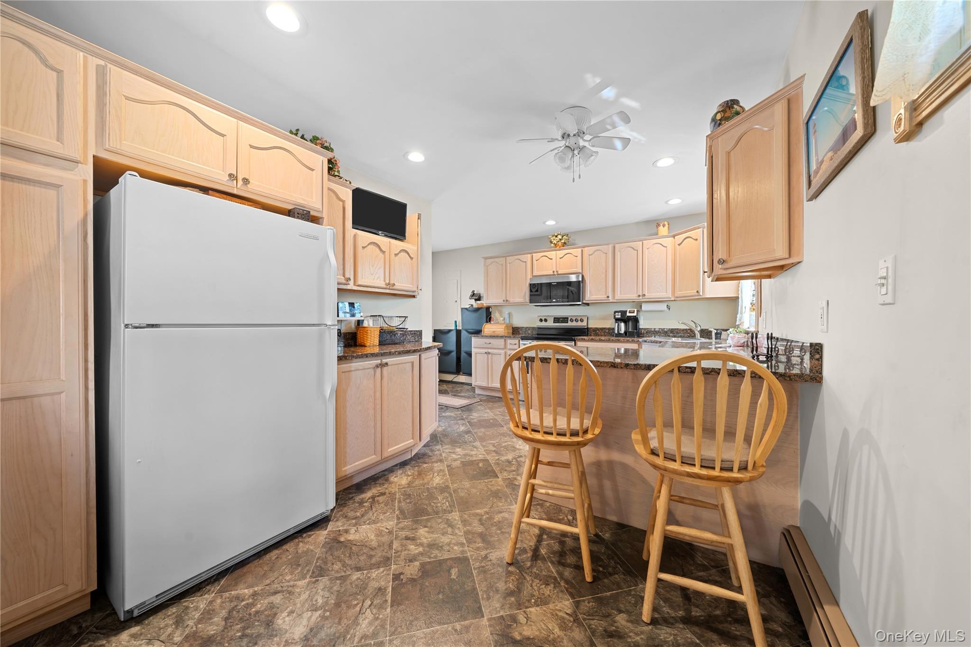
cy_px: 324
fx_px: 324
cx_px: 486
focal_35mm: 12
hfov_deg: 112.6
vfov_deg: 90.0
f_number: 8
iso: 250
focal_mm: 12
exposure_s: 1
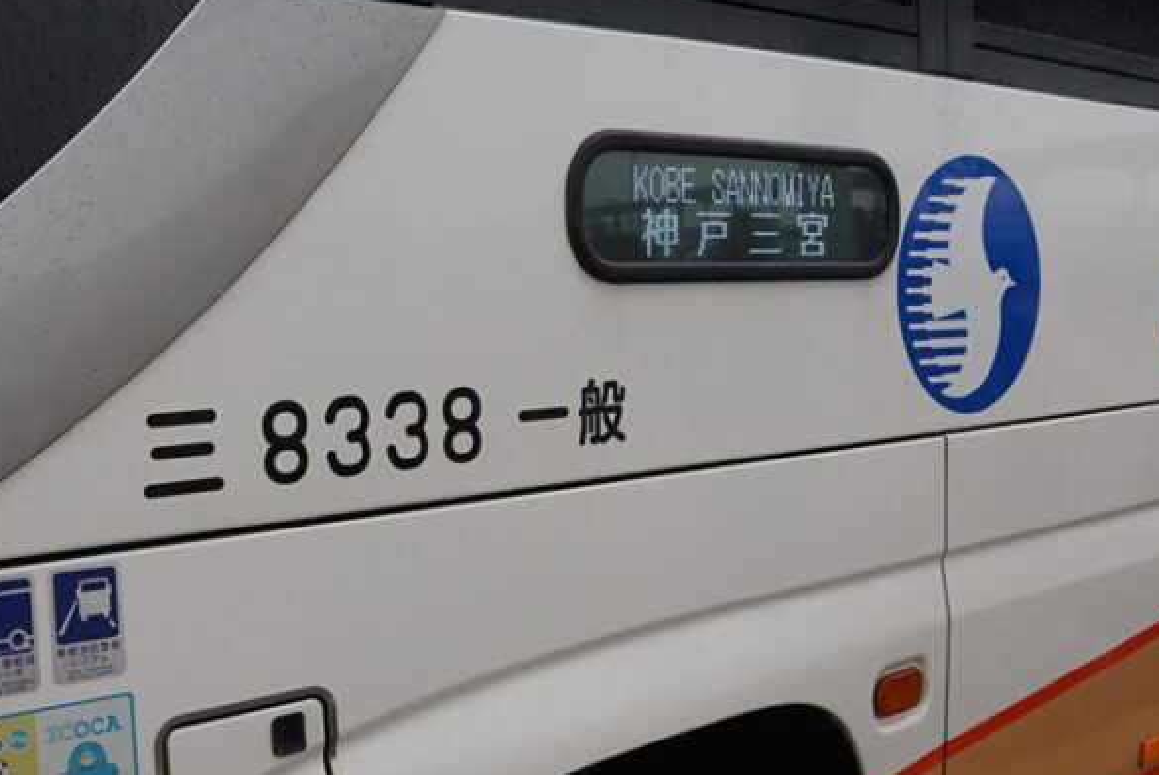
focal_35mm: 47
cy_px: 396
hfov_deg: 41.8
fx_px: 1514
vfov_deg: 28.7
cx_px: 648
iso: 100
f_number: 5.6
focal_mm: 18
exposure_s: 1/125
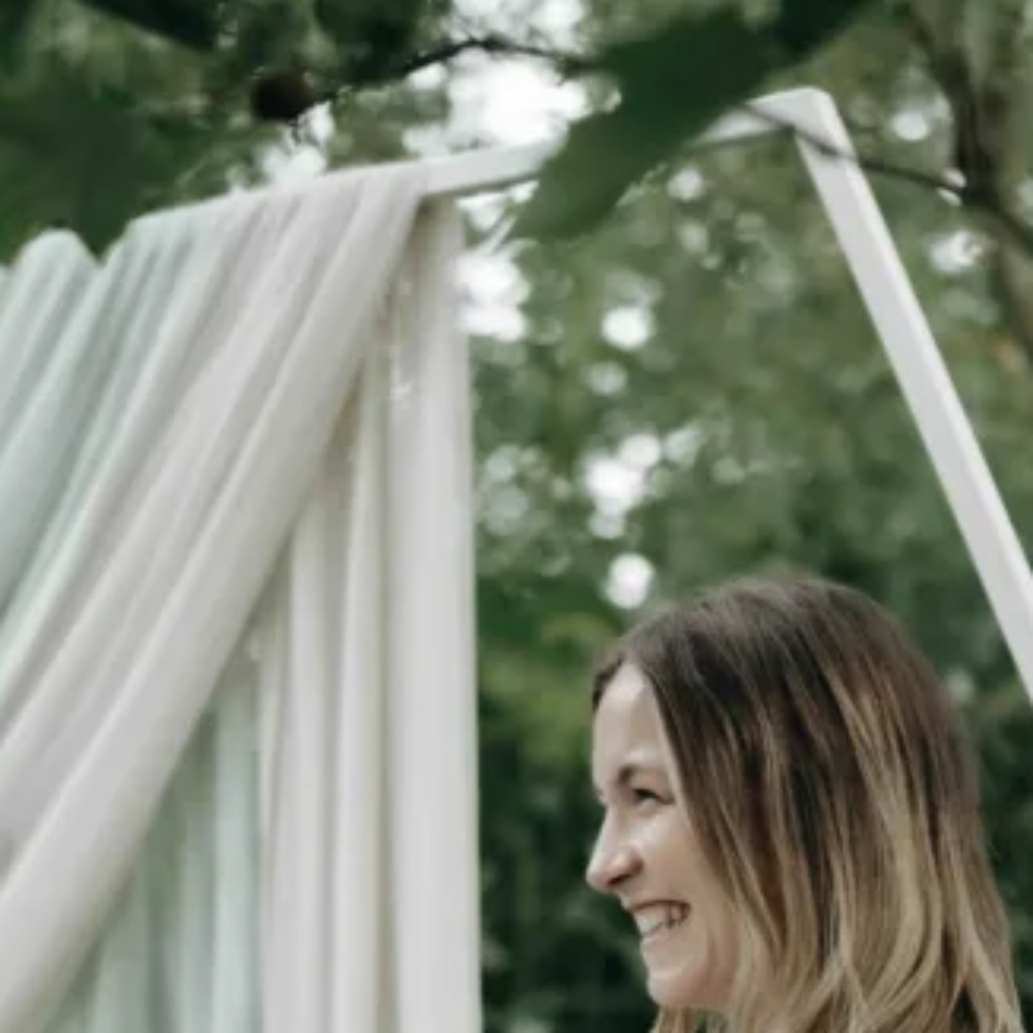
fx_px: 3545
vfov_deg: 15.9
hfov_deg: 16.6
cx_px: 631
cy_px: 1233
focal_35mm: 105
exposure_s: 1/500
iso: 250
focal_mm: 35
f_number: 1.4
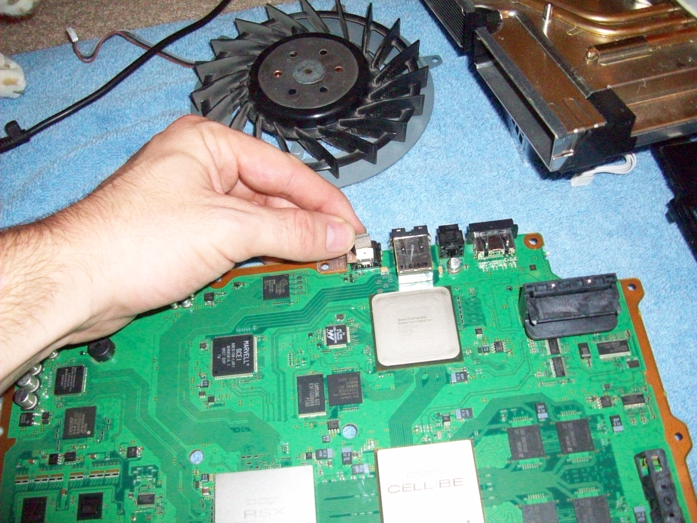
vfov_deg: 41.8
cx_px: 348
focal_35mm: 34
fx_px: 685
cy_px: 262
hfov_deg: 54.0
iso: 400
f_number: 2.8
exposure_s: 1/60
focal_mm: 5.7
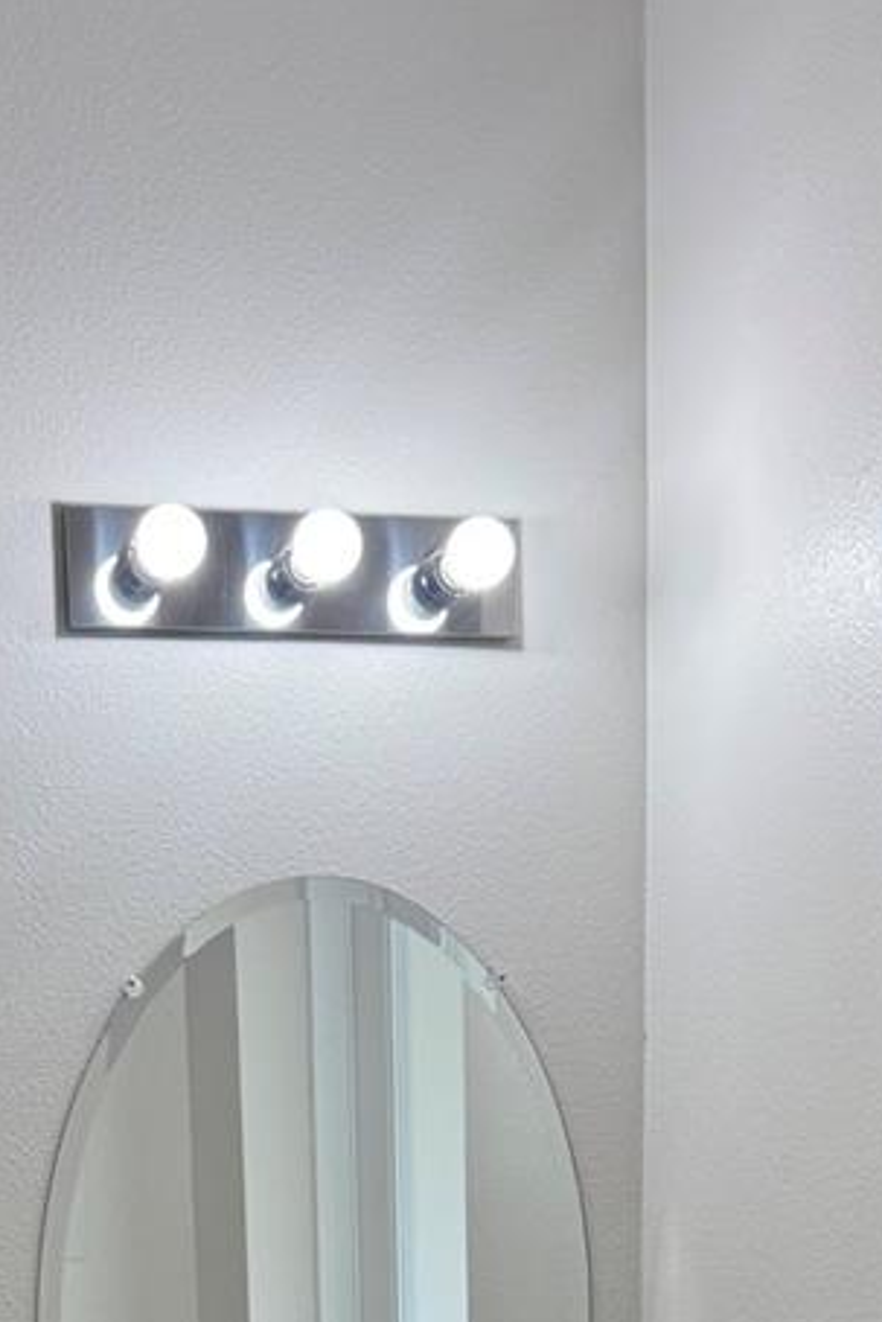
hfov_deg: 20.5
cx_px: 230
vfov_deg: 26.2
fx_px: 2423
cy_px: 1692
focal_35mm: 66
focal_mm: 6.76
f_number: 1.78
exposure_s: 1/120
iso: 80
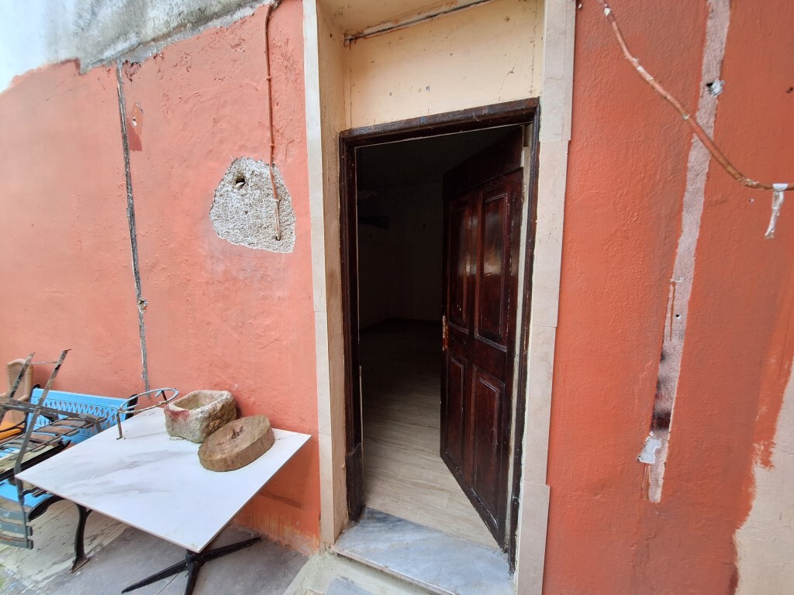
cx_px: 397
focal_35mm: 13
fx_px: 298
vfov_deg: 89.9
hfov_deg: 106.2
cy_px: 298
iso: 50
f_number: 2.2
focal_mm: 1.74
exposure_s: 1/120
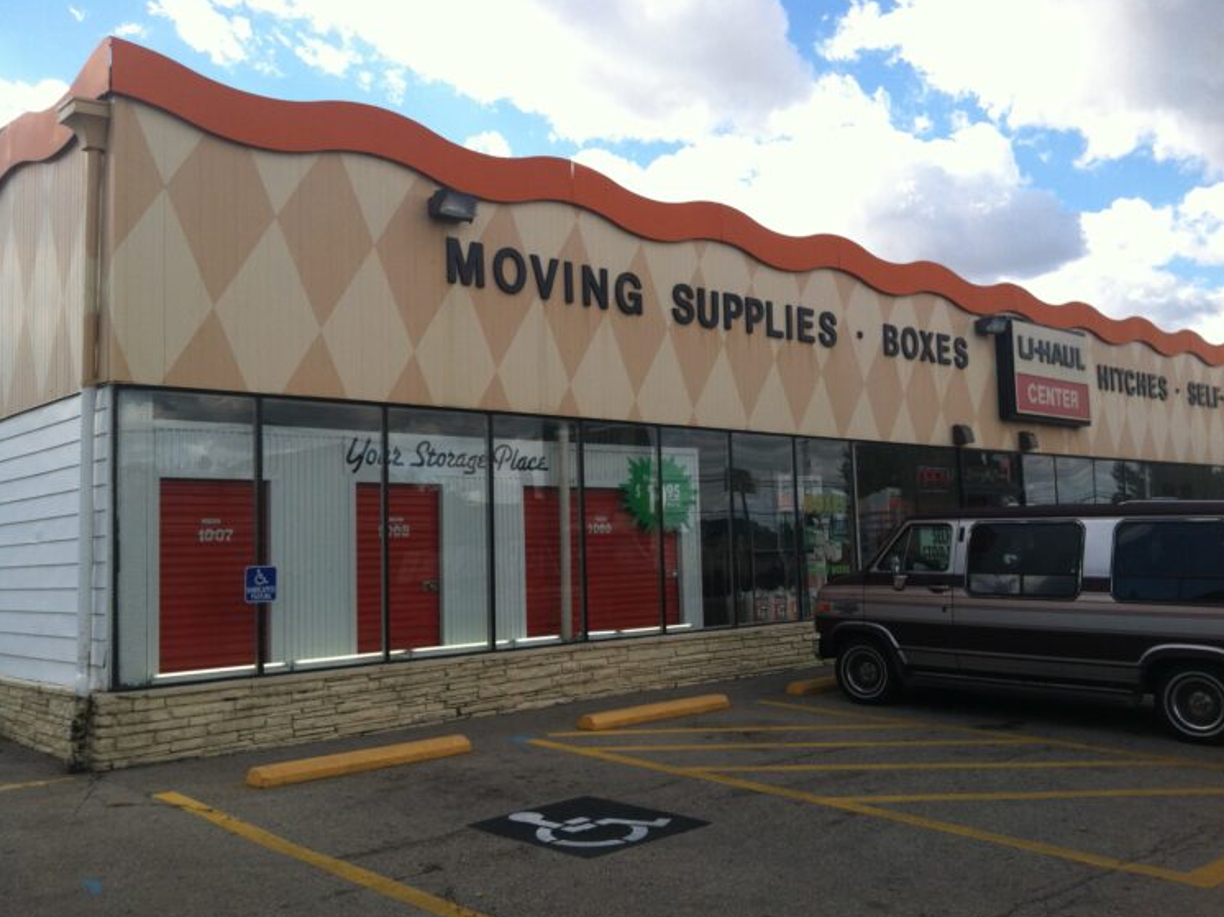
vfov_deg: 39.6
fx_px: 1273
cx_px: 627
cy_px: 466
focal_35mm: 36
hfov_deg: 51.4
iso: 80
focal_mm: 3.85
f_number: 2.8
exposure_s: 1/698
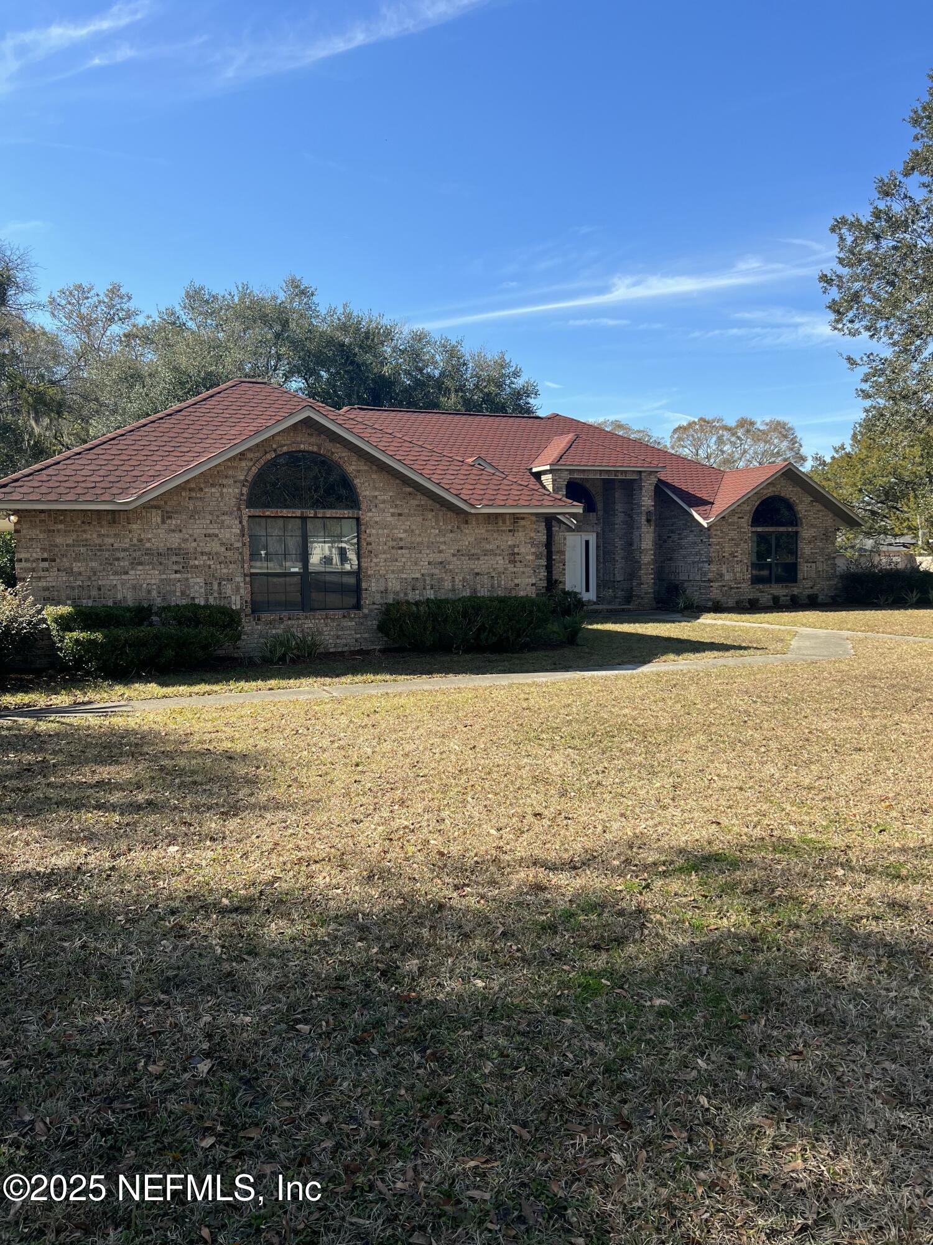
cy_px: 622
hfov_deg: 53.1
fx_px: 934
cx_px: 466
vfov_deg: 67.3
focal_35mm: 26
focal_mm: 5.7
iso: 50
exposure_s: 1/2299
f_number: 1.5
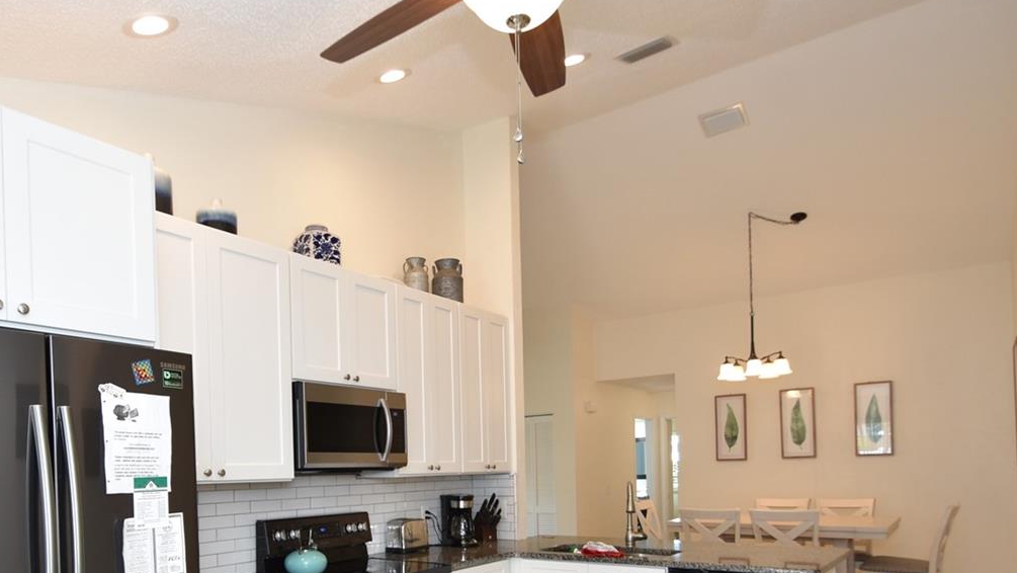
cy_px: 494
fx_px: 674
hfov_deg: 73.2
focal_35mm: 25
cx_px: 403
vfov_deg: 42.9
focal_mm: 10
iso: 320
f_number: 4
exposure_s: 1/60
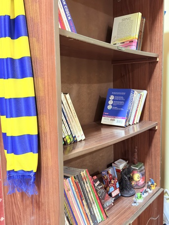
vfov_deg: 52.6
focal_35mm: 35
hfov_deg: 40.7
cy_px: 112
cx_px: 84
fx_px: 228
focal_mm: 6.76
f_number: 1.78
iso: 640
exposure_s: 1/24
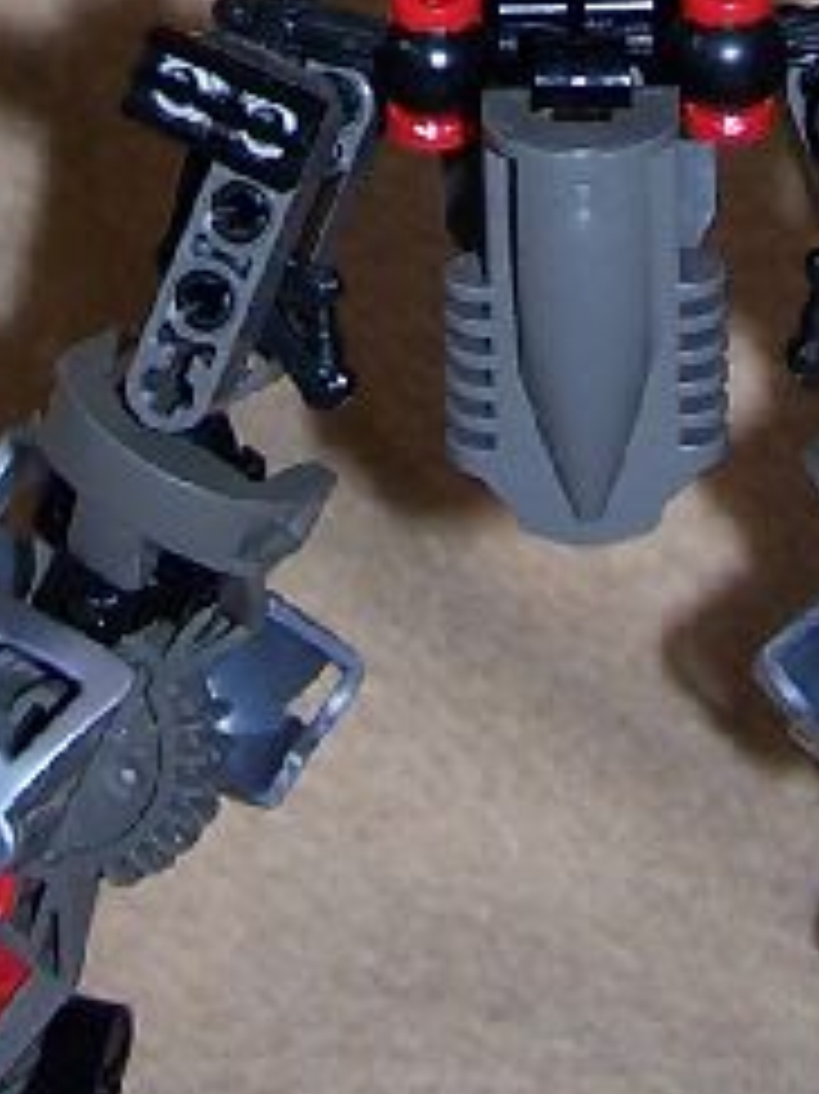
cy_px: -563
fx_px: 5052
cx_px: 446
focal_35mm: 160
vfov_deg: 11.8
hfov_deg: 9.3
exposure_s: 1/60
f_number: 2.8
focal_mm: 6.3
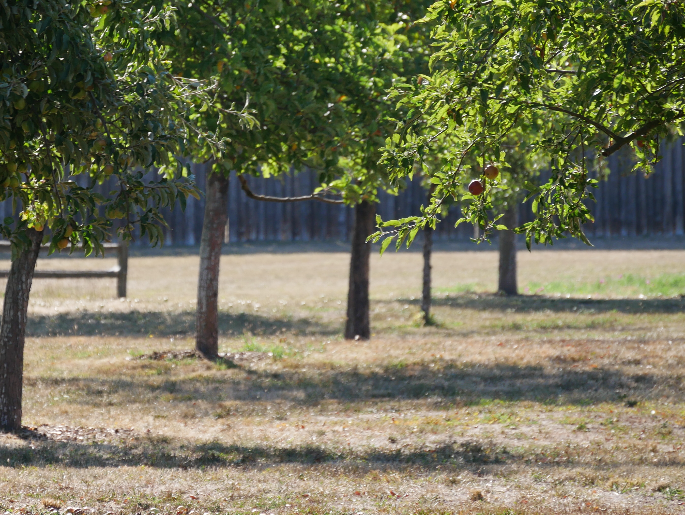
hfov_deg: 4.8
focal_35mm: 409
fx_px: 8096
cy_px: 216
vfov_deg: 3.6
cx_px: 212
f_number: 5.5
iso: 200
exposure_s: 1/320
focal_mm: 120
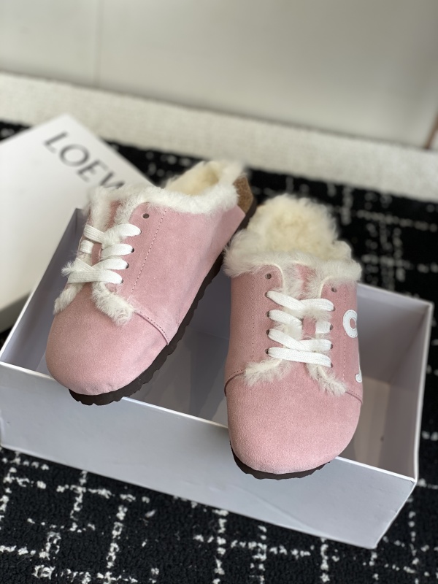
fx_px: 877
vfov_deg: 36.8
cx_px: 219
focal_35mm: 52
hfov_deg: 28.0
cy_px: 292
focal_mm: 6
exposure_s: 1/122
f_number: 2
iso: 25
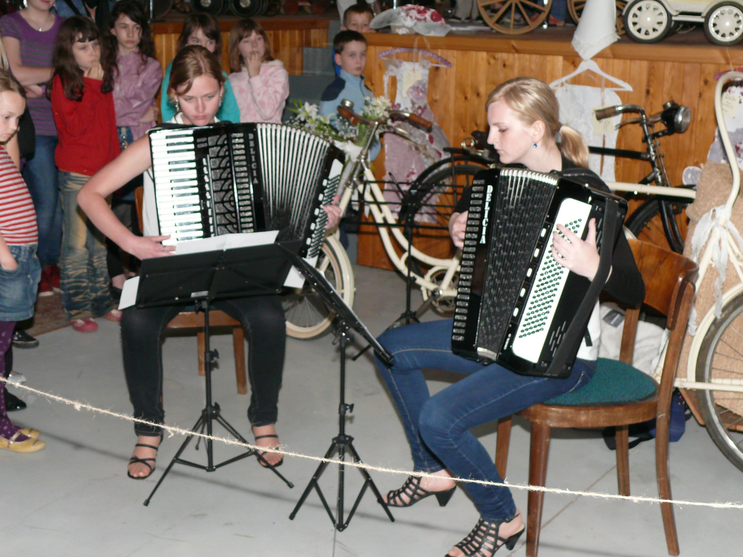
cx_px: 372
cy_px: 278
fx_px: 1181
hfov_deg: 34.9
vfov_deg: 26.6
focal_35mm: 55
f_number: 3.2
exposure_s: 1/125
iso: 200
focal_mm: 10.2
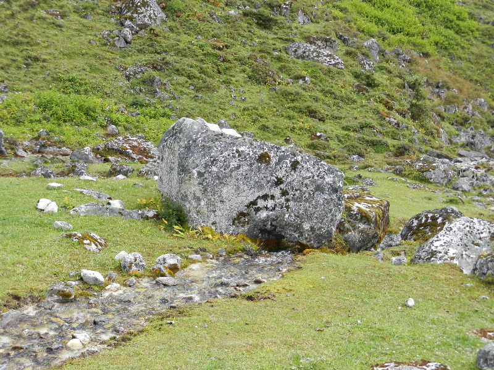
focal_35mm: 60
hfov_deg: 32.2
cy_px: 185
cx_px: 247
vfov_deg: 24.4
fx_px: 856
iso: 160
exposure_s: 1/250
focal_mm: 10.9
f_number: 4.5
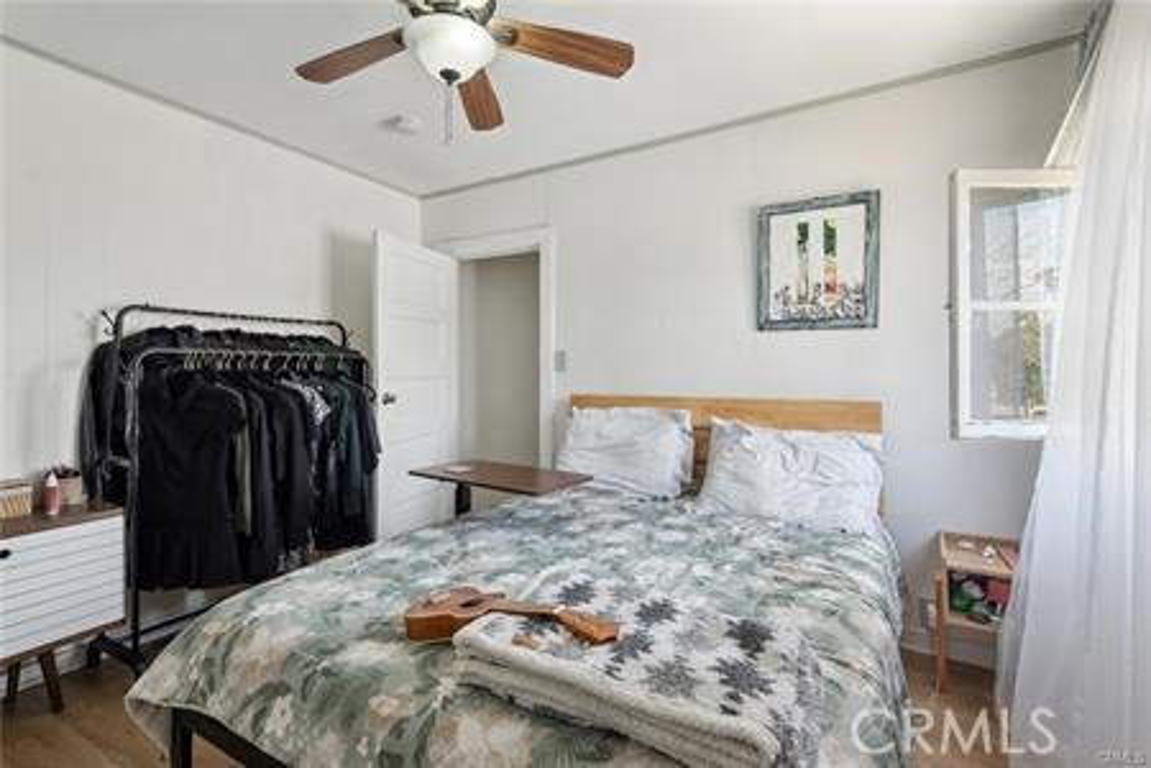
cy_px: 384
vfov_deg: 73.7
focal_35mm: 16
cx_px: 576
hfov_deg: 96.7
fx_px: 512
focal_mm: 16
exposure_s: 1/15
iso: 400
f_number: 6.3
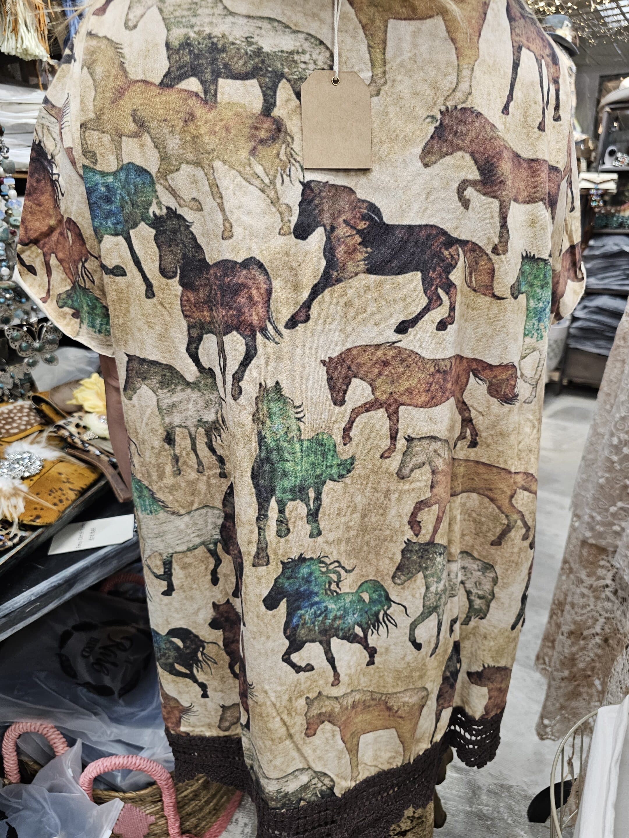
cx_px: 314
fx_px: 557
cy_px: 419
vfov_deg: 73.9
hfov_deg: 58.9
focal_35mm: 23
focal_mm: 6.3
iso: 250
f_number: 1.7
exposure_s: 1/120
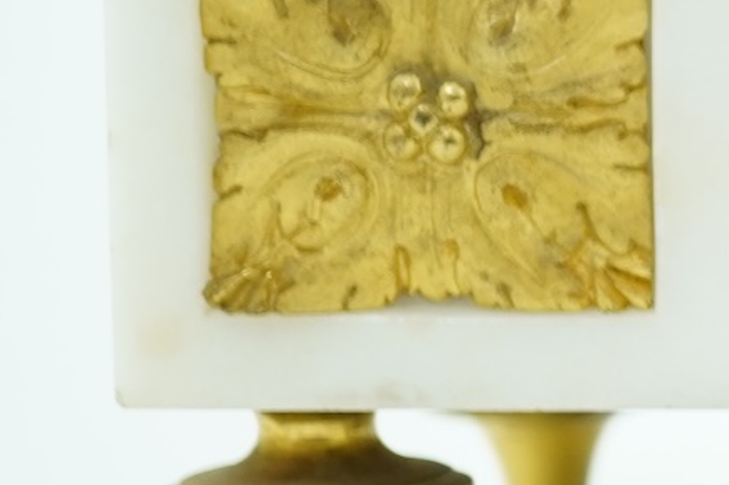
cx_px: 1633
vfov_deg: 6.7
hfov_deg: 9.2
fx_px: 4129
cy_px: 149
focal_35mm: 204
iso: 640
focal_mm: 30
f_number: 7.1
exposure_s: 1/60
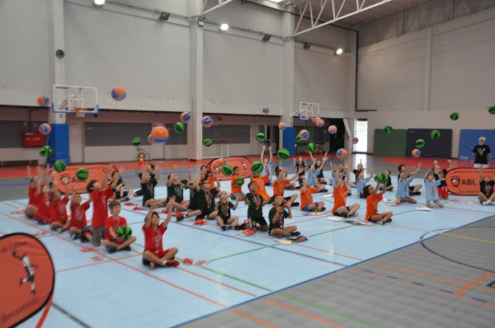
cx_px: 248
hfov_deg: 53.2
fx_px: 494
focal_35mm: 36
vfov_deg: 36.8
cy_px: 164
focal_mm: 24
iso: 1600
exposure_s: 1/500
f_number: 3.8
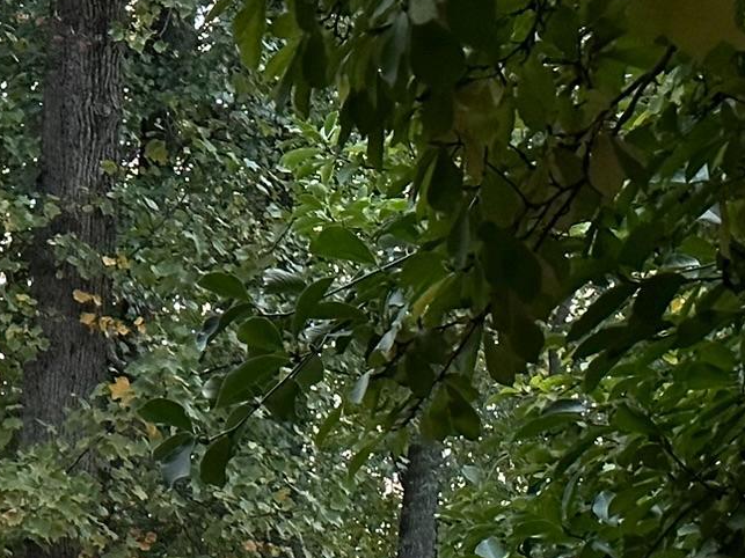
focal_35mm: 153
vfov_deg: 9.6
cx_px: -105
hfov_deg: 12.6
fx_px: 3292
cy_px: 648
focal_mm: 6.86
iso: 640
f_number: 1.78
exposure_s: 1/24
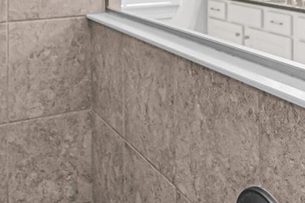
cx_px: 172
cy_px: -20
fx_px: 466
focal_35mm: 55
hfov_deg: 36.2
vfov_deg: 23.1
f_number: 4
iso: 1000
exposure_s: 1/125
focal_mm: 14
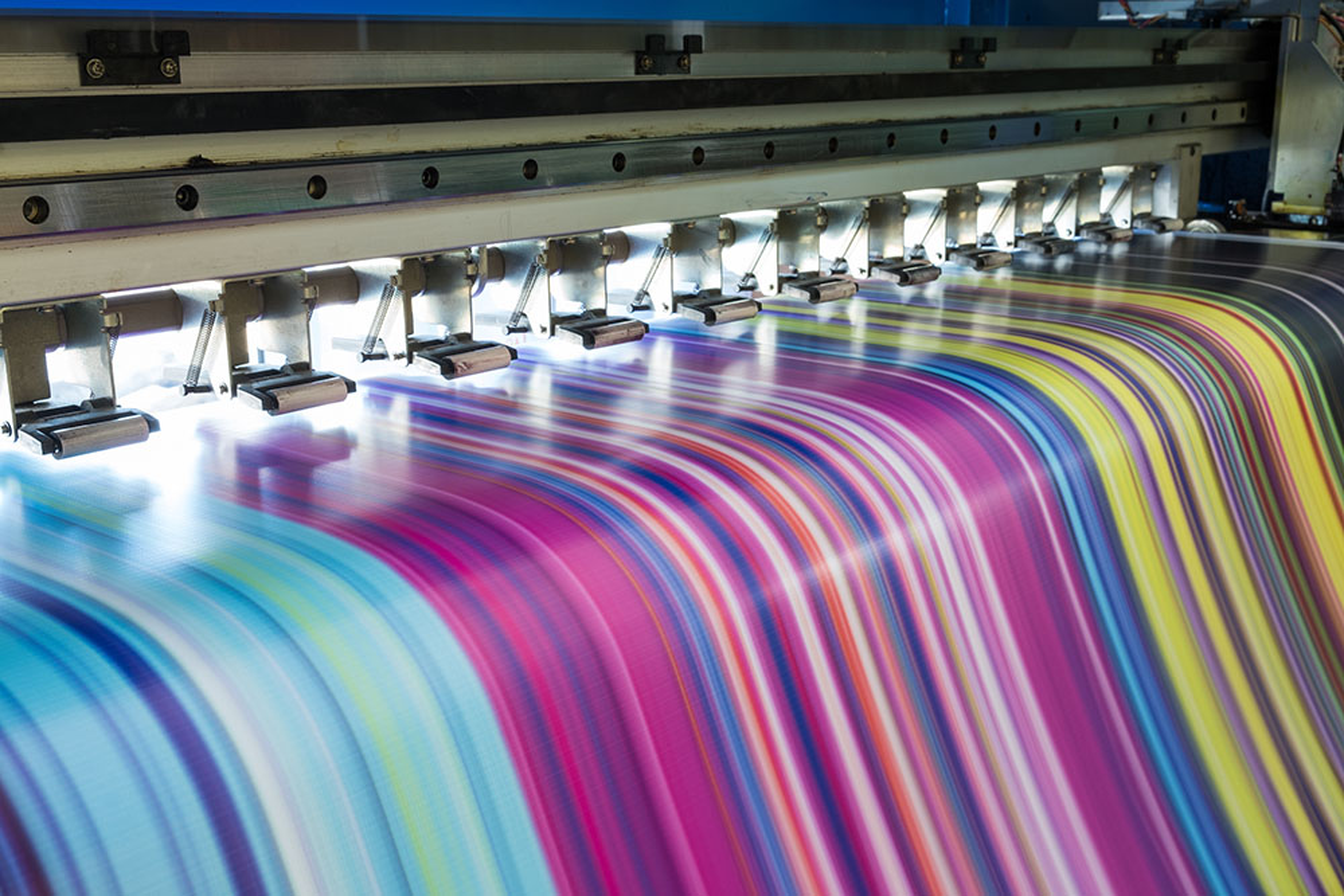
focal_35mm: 40
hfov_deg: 48.5
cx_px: 672
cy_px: 448
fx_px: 1493
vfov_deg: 33.4
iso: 100
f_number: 13
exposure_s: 2
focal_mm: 26.5
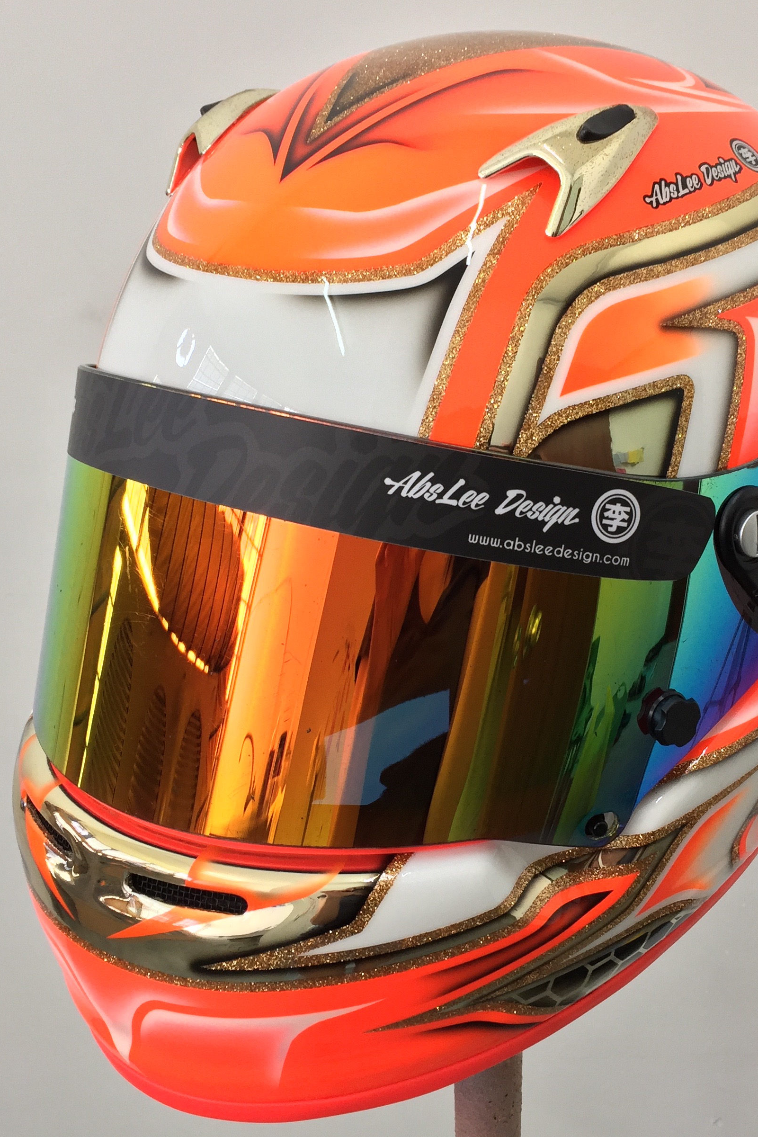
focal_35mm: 41
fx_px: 1295
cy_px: 563
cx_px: 446
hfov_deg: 32.6
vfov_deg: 47.4
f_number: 2.2
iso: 64
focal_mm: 4.15
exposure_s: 1/33
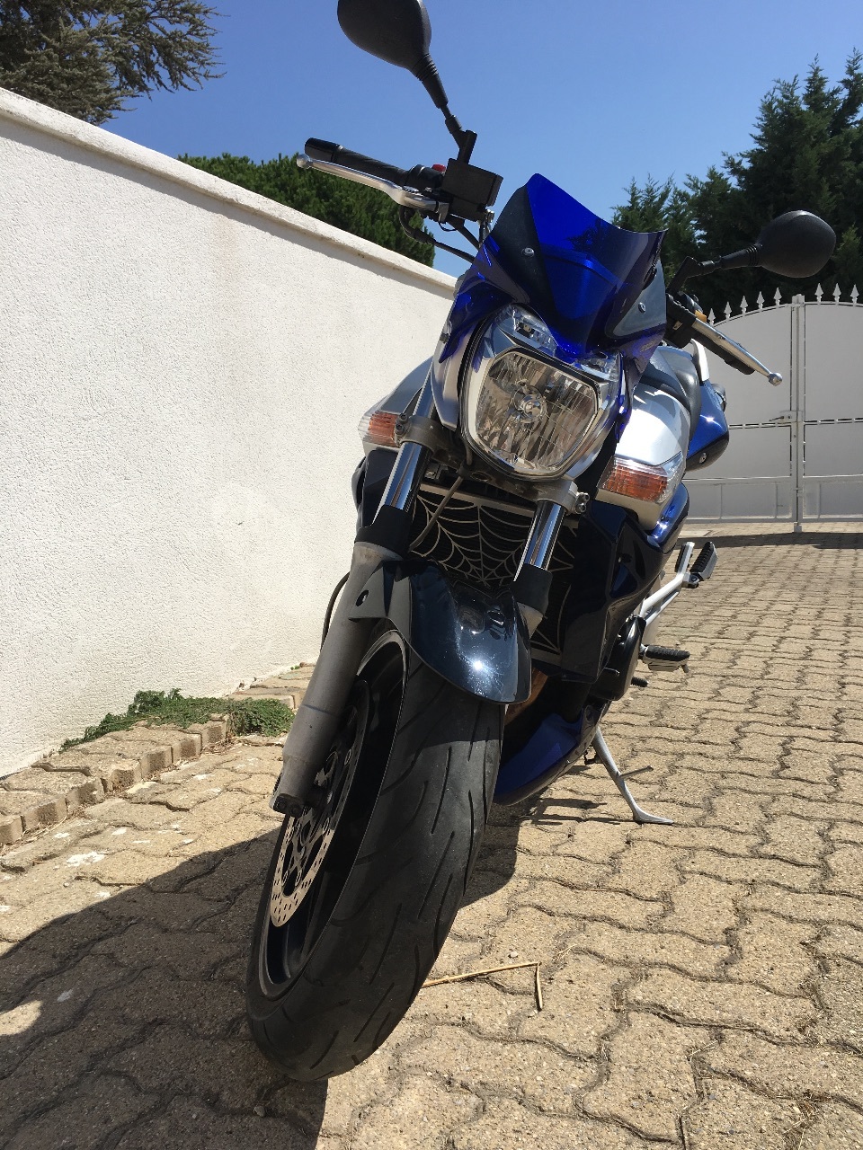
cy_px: 575
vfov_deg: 61.7
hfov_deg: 48.2
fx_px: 964
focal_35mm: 29
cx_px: 432
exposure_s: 1/2849
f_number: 2.2
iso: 25
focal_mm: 4.15
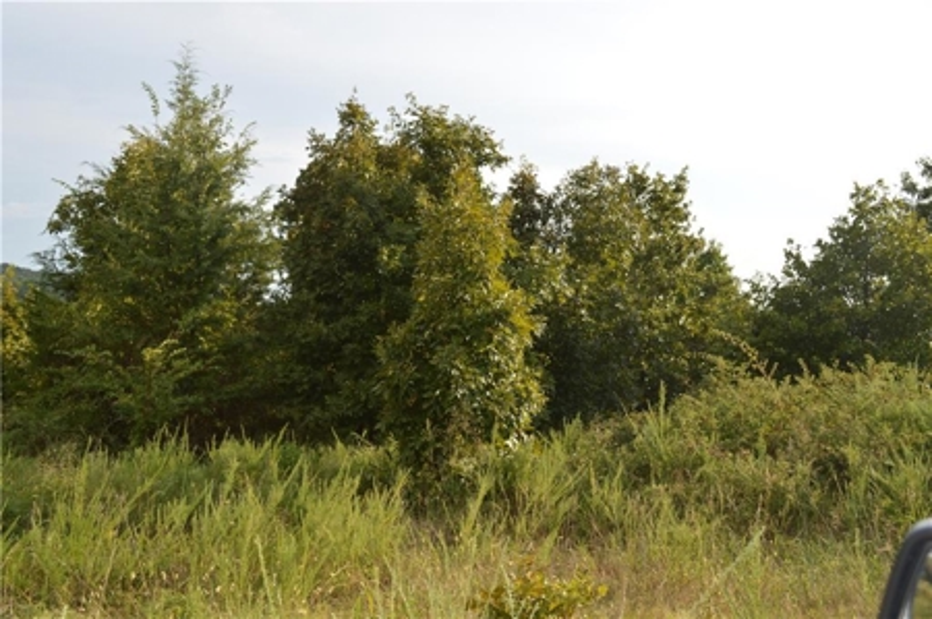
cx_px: 466
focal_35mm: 36
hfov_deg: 53.2
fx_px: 931
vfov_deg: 36.8
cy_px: 310
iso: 100
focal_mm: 24
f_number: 6.3
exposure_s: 1/200
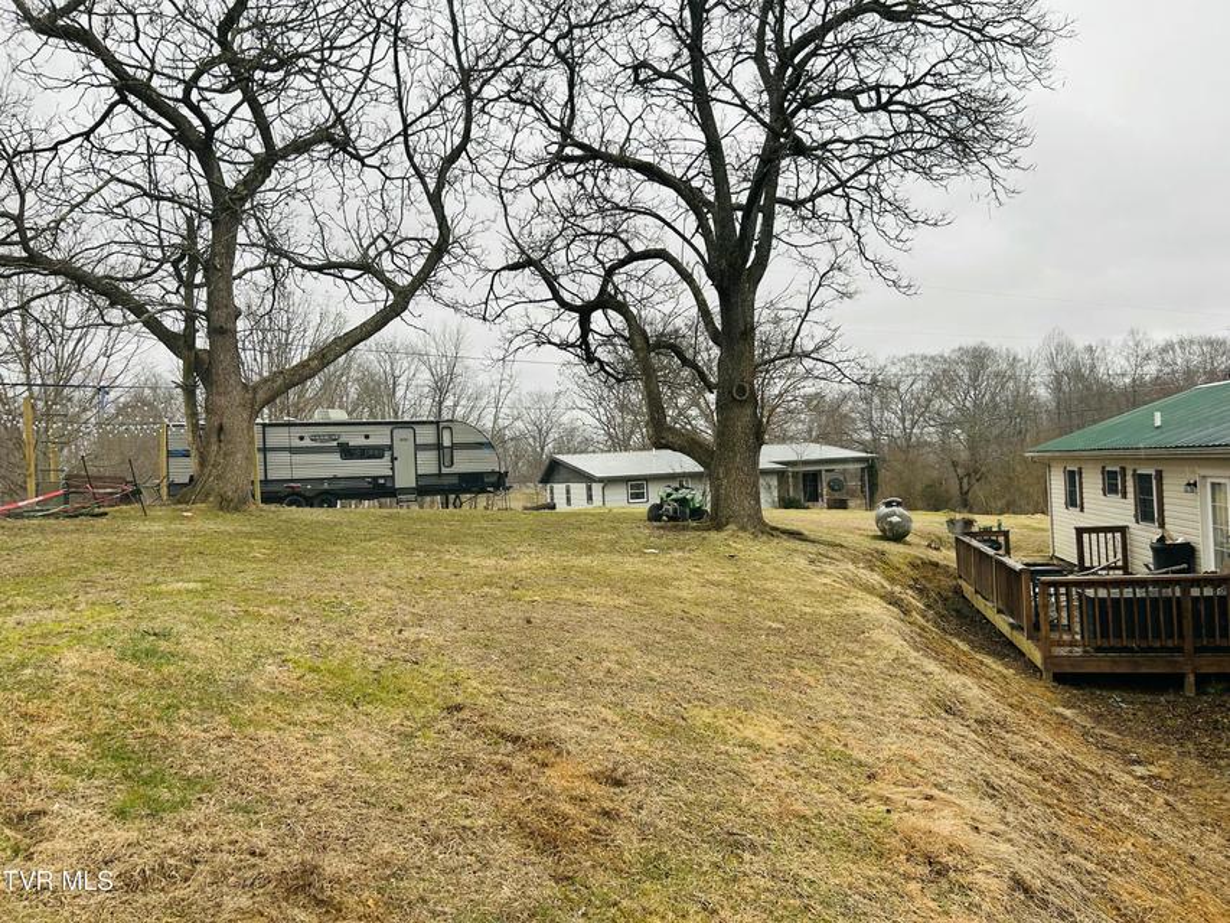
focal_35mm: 26
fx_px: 924
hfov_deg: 67.3
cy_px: 462
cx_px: 615
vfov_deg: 53.1
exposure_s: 1/385
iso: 50
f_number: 1.5
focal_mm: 5.7
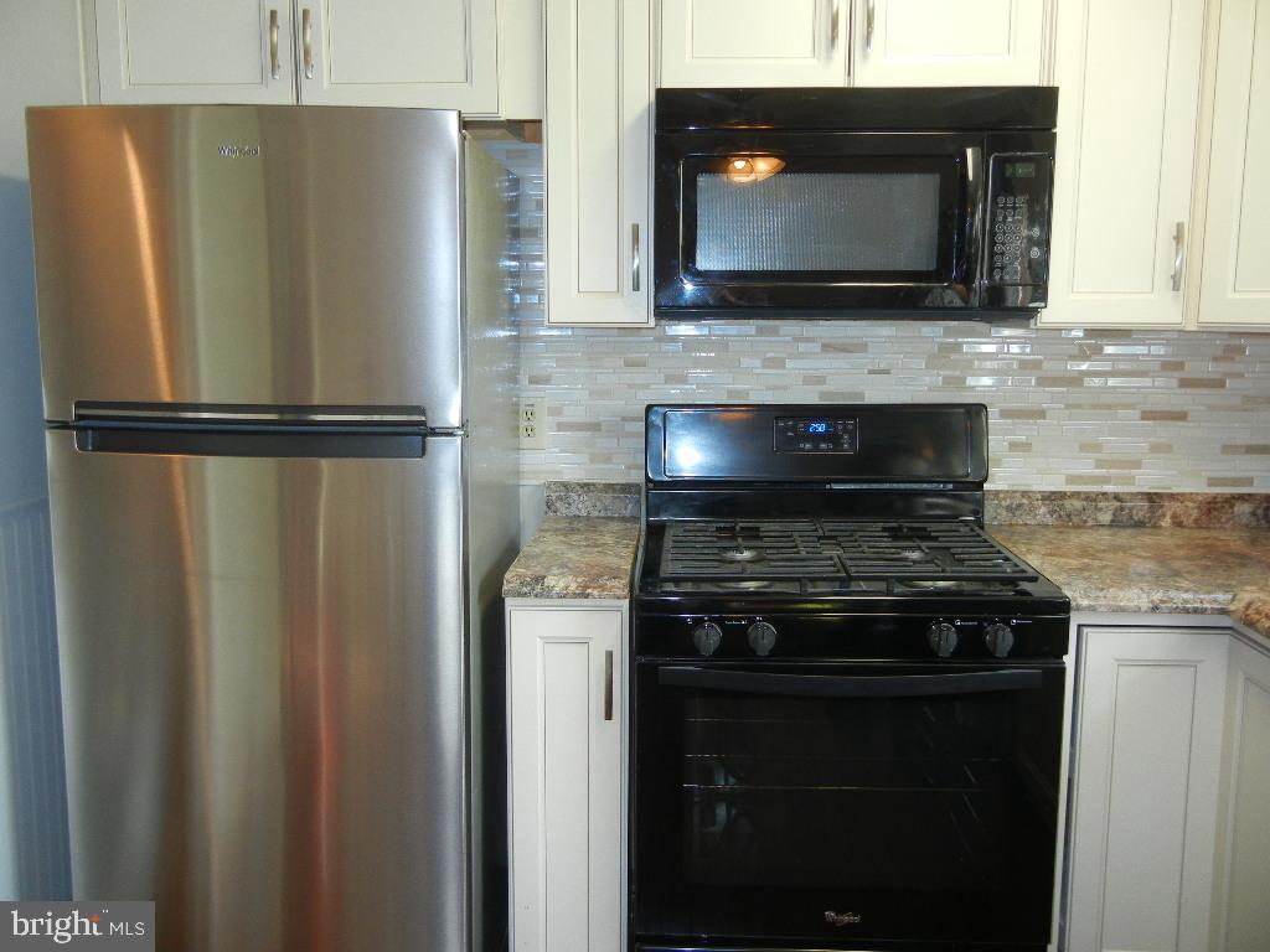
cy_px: 476
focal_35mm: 30
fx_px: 1101
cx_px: 635
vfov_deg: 46.8
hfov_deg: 60.0
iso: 200
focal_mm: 5.4
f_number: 3.5
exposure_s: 1/30
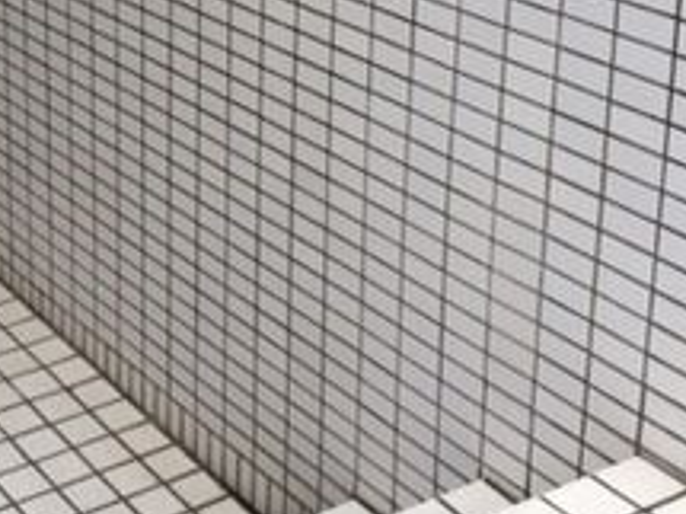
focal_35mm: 81
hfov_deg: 23.4
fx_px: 1604
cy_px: -26
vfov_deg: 17.7
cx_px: 45
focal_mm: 4.15
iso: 32
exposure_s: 1/360
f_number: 2.2
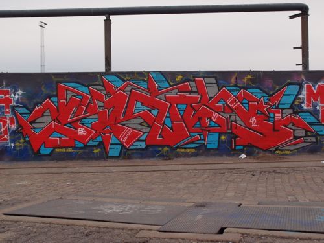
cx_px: 162
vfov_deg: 35.1
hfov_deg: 45.8
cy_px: 122
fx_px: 384
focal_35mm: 41
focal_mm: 8.99
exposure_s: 1/200
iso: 100
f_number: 2.8
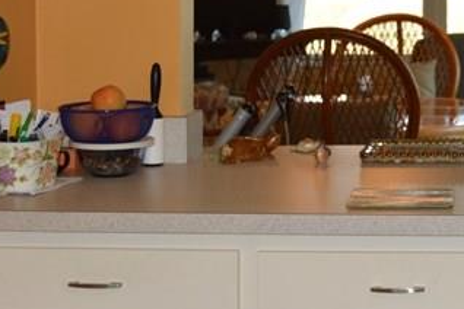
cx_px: 467
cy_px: -74
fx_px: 1263
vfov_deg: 13.5
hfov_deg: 20.2
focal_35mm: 98
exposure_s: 1/100
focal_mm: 26
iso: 400
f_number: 4
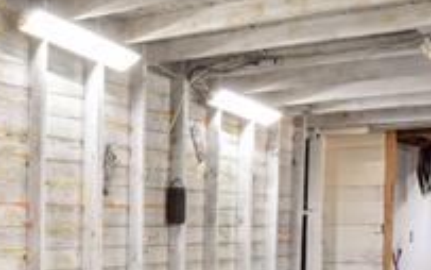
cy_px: 264
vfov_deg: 16.6
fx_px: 905
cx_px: -163
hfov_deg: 23.1
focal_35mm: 77
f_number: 13
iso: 320
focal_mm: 10
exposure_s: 1/2
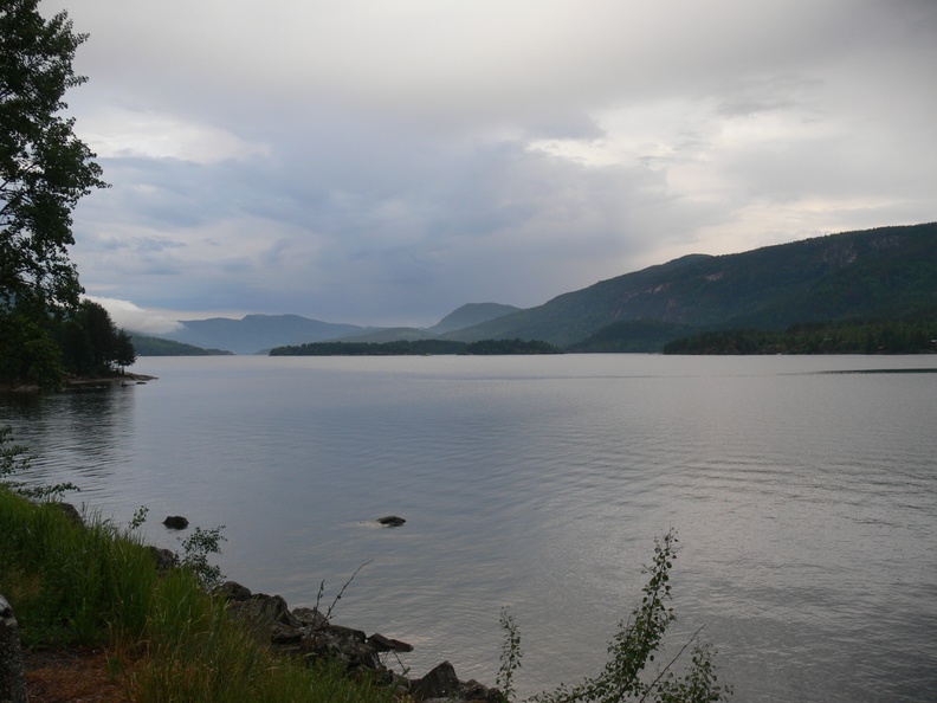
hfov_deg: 52.6
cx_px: 468
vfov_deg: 40.7
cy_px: 352
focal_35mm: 35
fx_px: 947
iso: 80
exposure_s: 1/50
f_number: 2.8
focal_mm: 7.4
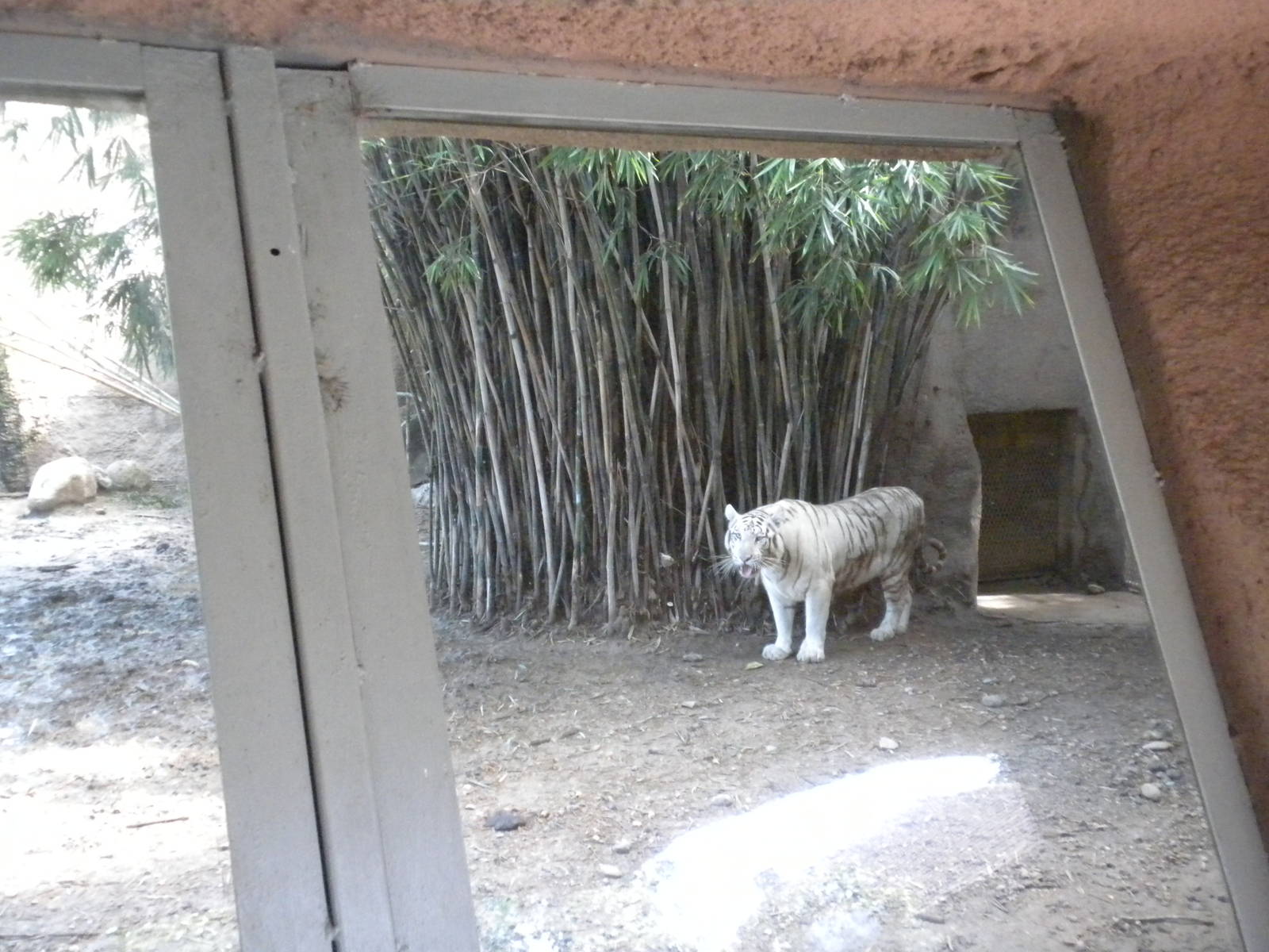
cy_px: 476
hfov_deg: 50.1
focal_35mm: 37
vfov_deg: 38.7
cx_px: 634
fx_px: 1356
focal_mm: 6.6
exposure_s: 1/93.2
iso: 800
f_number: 3.5
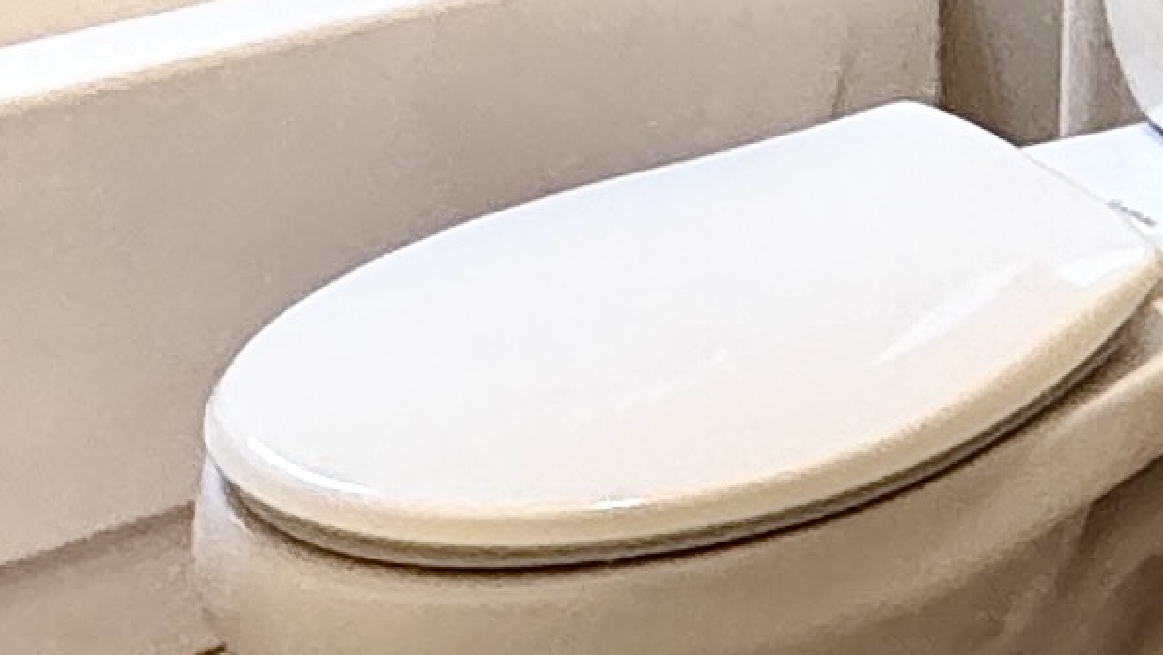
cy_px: -1033
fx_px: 3177
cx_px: 1829
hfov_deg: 18.1
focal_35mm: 103
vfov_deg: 10.0
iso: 320
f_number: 2.2
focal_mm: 2.22
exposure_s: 1/60
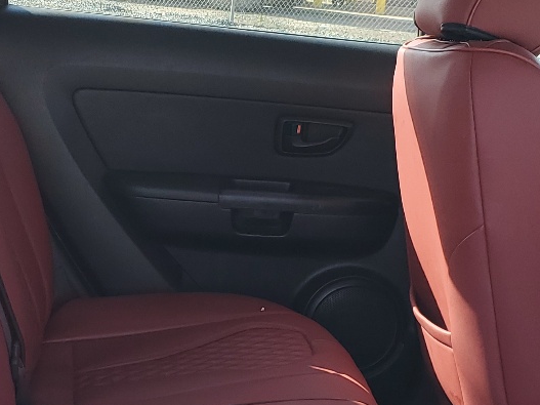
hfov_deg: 24.7
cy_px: 297
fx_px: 1232
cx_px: 261
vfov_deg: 18.6
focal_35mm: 79
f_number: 1.5
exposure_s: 1/204
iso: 50
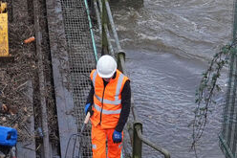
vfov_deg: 8.4
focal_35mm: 160
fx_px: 1053
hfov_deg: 12.6
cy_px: -61
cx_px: -19
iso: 1000
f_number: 4
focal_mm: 33
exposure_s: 1/1000
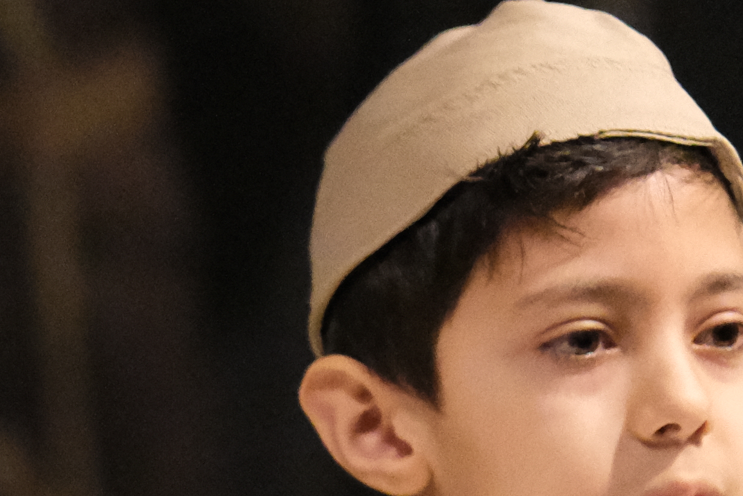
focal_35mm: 425
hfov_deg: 4.8
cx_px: -659
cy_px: 865
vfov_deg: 3.2
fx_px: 8771
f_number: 1.2
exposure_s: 1/1600
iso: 6400
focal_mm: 56
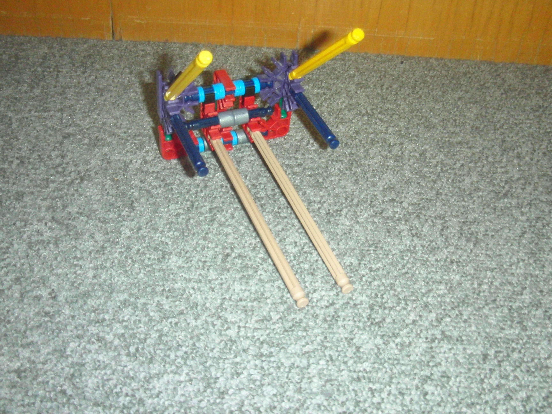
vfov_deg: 37.7
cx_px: 276
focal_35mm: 38
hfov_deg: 49.0
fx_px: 606
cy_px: 207
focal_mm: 6.66
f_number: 3.9
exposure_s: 1/40
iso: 400
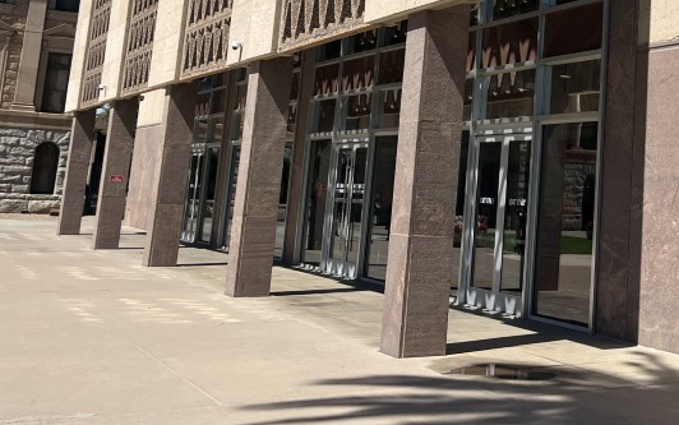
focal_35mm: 53
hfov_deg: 36.1
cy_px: 26
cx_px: 593
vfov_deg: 23.6
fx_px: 981
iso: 50
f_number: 1.6
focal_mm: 5.1
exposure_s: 1/5076
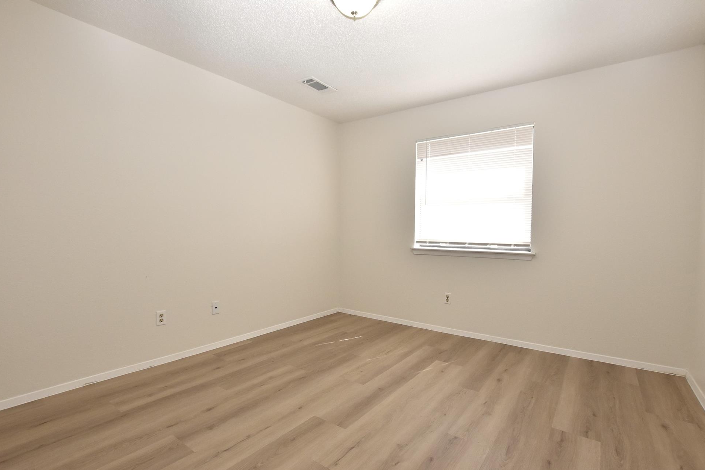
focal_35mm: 16
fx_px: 313
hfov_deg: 96.7
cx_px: 366
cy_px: 248
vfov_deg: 73.7
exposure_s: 1/200
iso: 1250
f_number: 5.6
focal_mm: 10
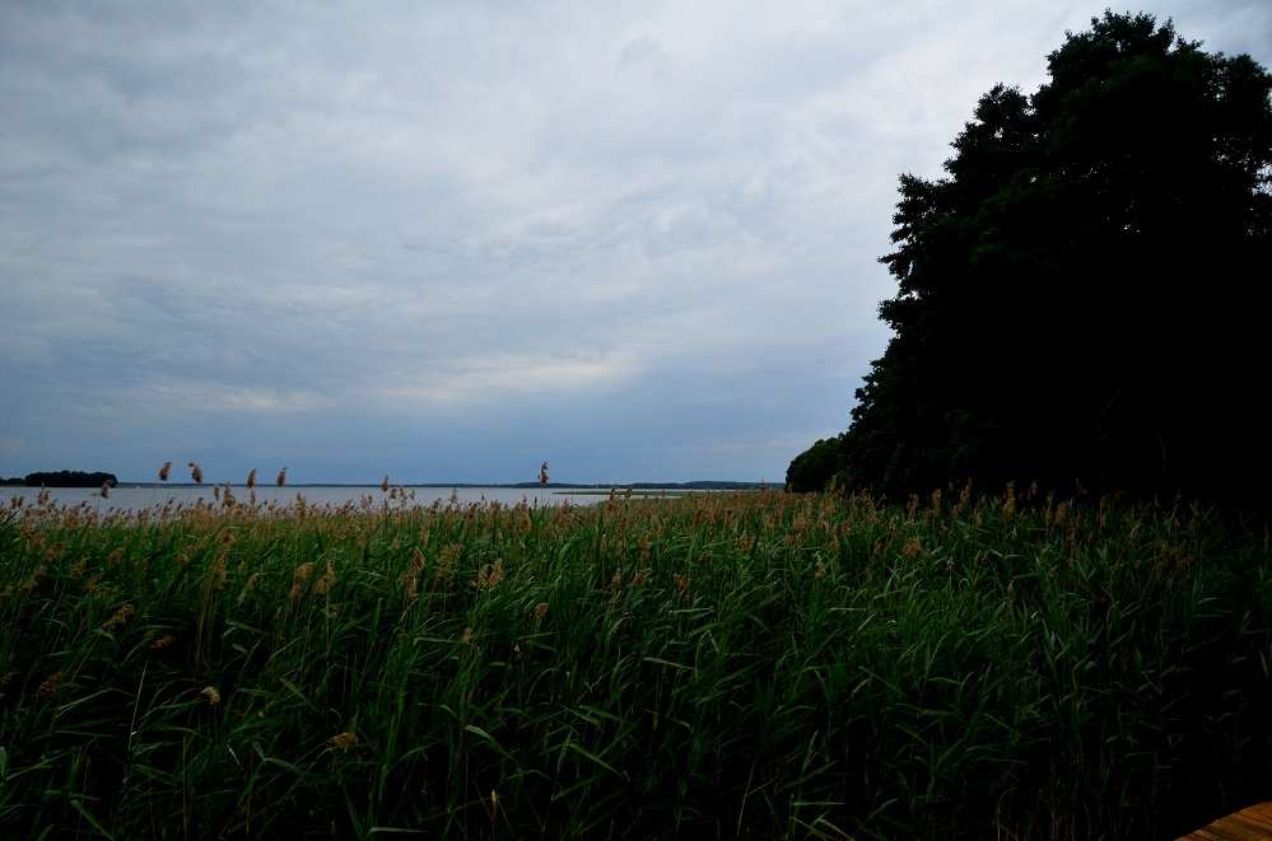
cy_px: 420
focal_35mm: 18
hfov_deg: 90.1
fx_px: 634
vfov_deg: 67.1
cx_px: 636
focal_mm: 12
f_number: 4.5
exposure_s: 1/8000
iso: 1250
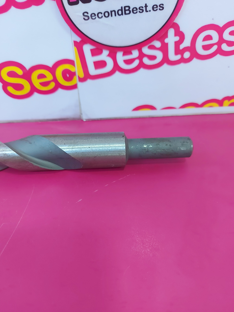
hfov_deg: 56.8
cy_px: 156
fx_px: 216
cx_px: 117
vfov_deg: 71.6
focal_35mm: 24
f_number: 1.8
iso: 250
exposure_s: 1/50
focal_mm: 5.23
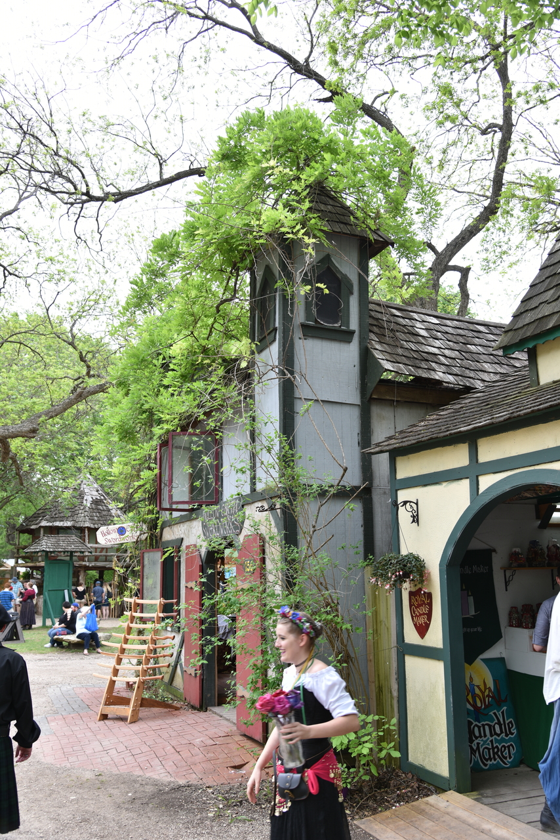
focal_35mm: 31
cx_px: 280
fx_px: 723
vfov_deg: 60.3
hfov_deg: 42.3
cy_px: 420
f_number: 5
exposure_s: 1/100
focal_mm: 31
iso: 100
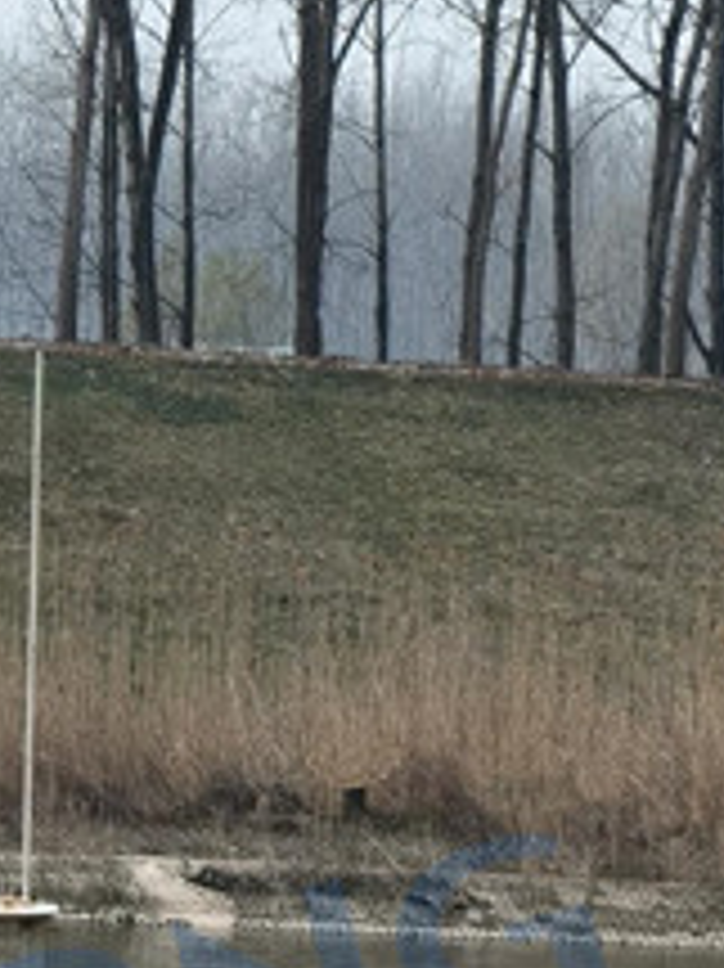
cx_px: -342
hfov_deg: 2.7
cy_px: 1310
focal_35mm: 550
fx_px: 15353
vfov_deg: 3.6
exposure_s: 1/769
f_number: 3.5
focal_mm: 16.85
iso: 50
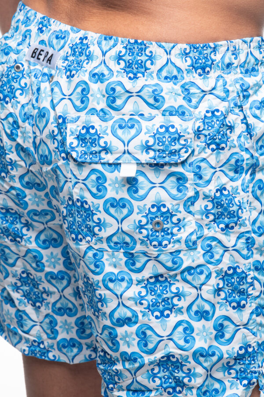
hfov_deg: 7.8
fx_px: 1928
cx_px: 132
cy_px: 198
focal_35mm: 175
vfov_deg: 11.8
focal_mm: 175
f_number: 16
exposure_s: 1/125
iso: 200
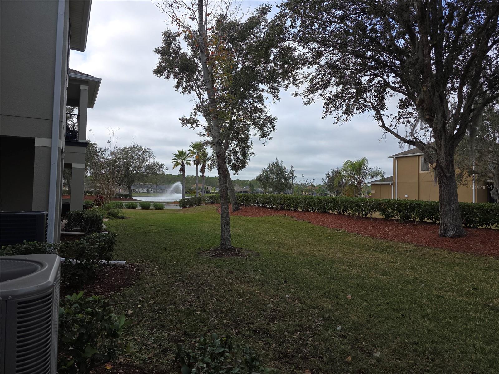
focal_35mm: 23
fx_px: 332
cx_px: 250
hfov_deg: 73.9
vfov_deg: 58.9
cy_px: 187
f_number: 1.7
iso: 12
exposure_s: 1/652
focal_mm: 6.3
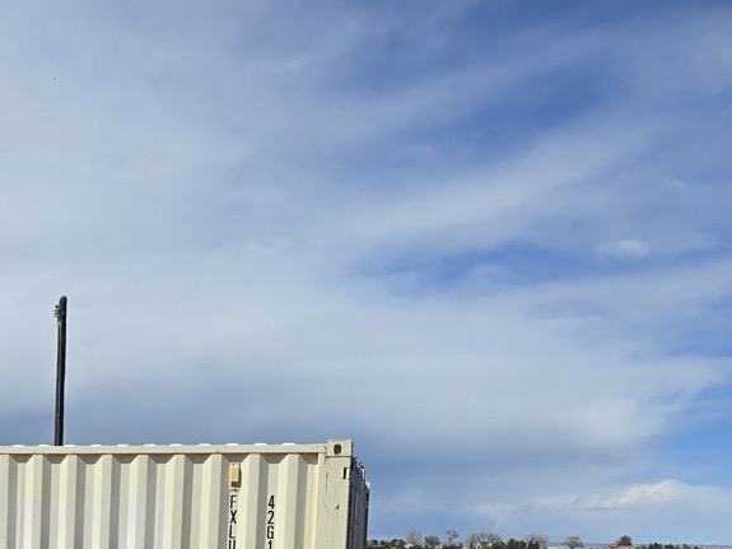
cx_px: 14
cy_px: 664
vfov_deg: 23.7
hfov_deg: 31.9
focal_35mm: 56
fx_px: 1184
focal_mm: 6.3
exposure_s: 1/1563
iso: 12
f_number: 1.7
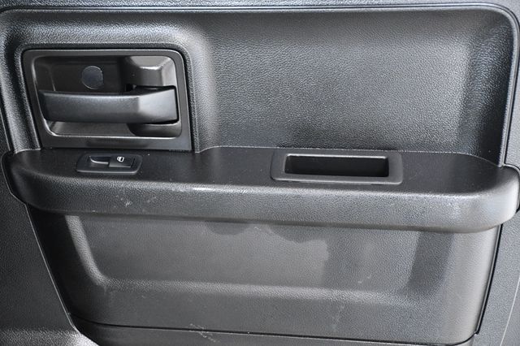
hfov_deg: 28.1
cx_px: 260
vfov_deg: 18.9
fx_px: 1039
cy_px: 173
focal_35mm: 72
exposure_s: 1/100
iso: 2500
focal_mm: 48
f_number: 4.8
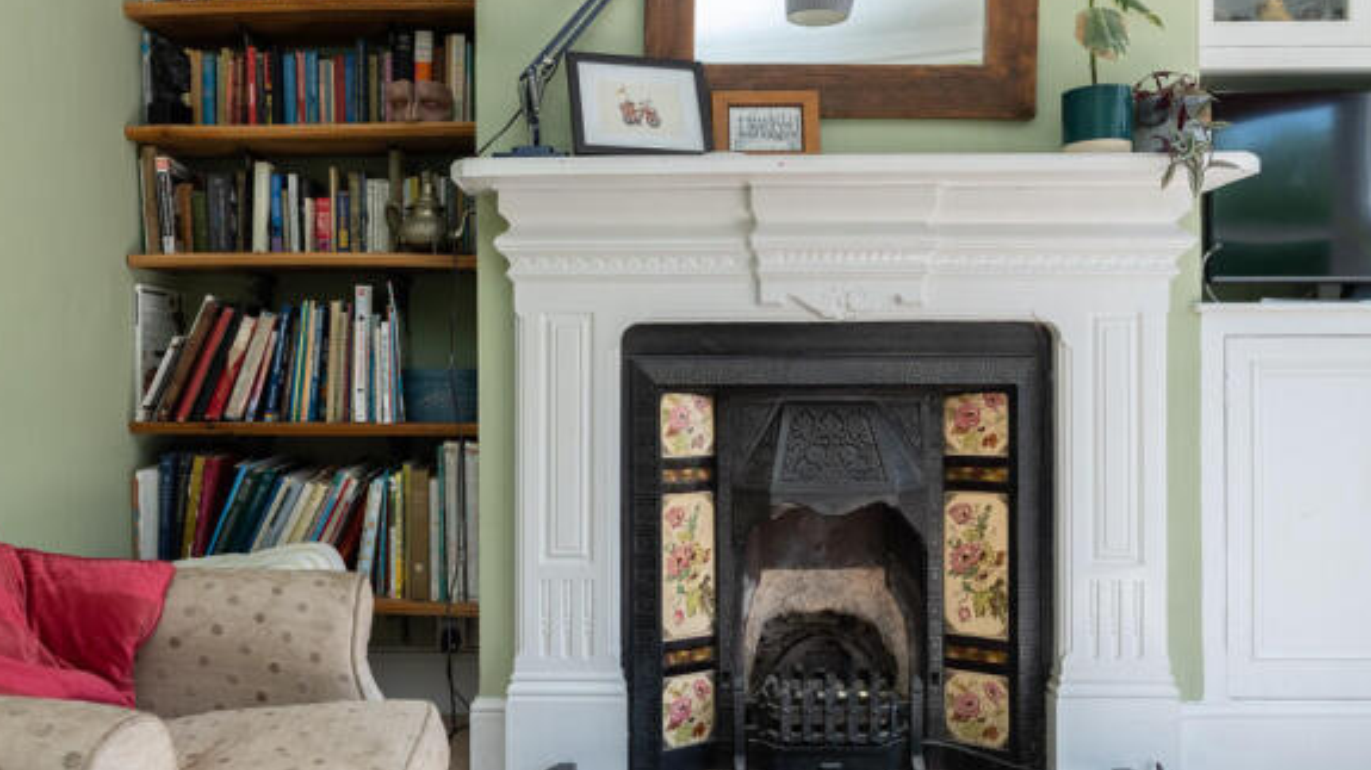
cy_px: 433
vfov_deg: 37.7
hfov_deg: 62.5
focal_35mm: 31
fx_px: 1127
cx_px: 613
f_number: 7.1
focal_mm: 26
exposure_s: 1/200
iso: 1000
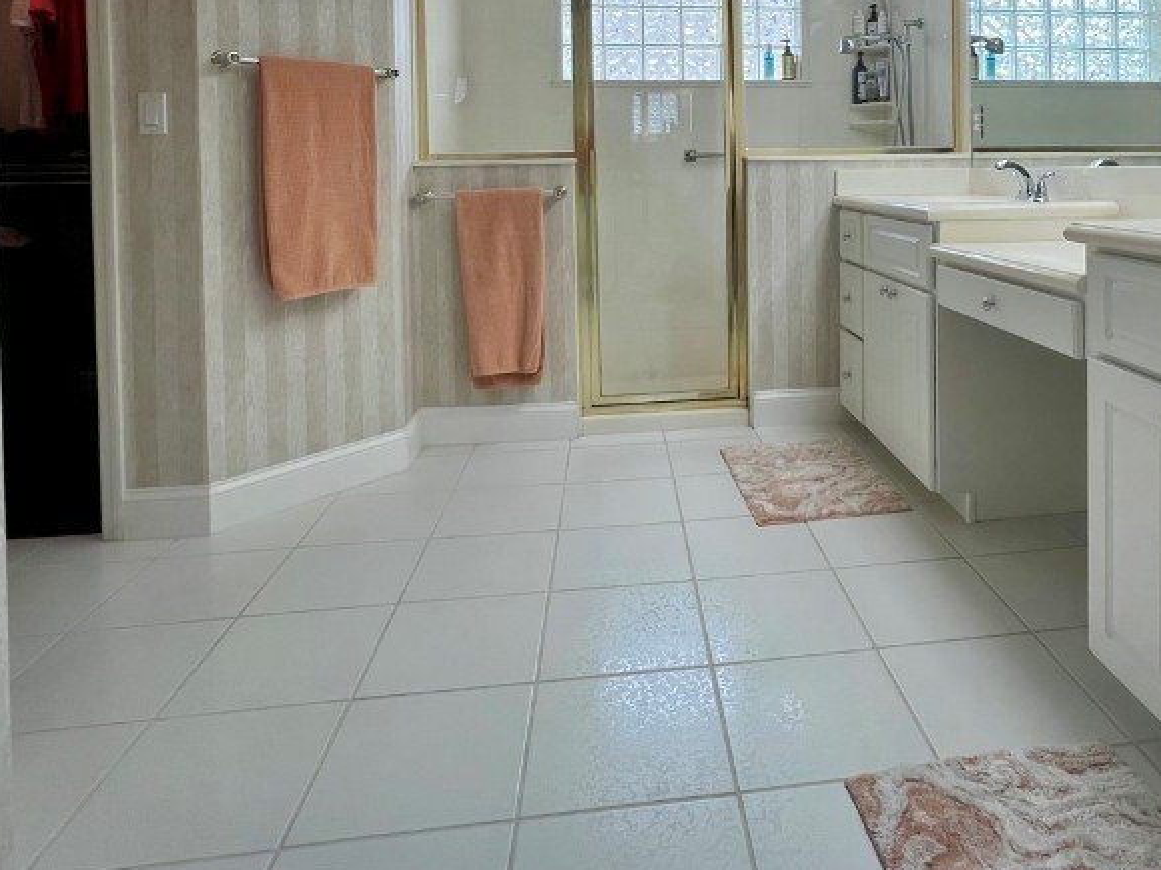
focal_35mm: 23
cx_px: 732
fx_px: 771
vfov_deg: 55.1
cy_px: 184
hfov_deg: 72.6
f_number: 1.8
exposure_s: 1/120
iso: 64
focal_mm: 1.57
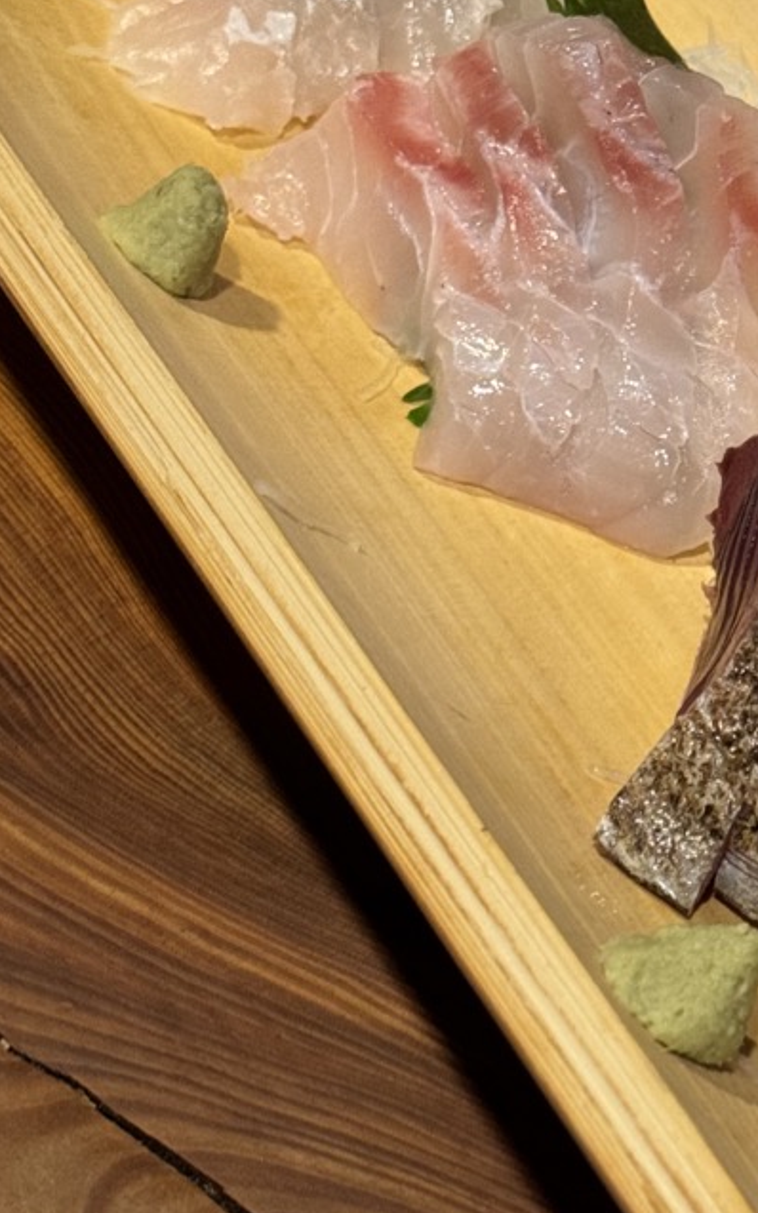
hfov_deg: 11.8
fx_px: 3604
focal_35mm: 109
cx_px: 910
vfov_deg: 19.1
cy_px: 578
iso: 250
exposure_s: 1/40
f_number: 1.78
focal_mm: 6.76
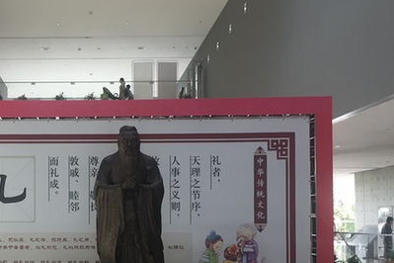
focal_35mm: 56
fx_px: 613
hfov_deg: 34.6
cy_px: 209
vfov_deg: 23.8
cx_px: 80
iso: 100
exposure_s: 1/33
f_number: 2.2
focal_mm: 4.15
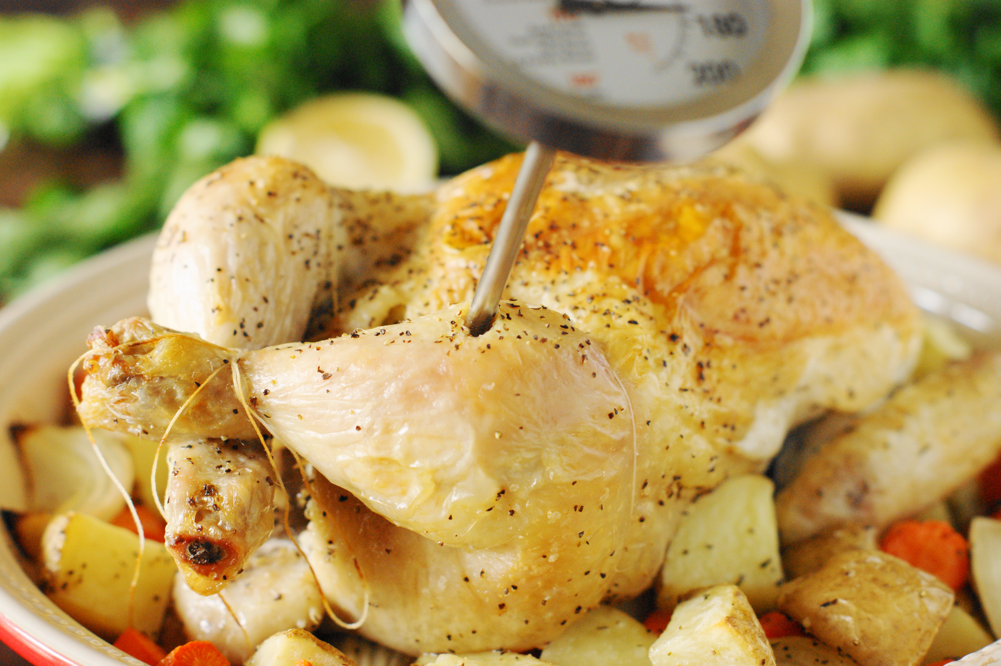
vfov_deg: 18.2
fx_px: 2084
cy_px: 333
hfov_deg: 27.0
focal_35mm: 75
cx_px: 500
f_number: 3.5
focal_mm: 50
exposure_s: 1/50
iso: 400
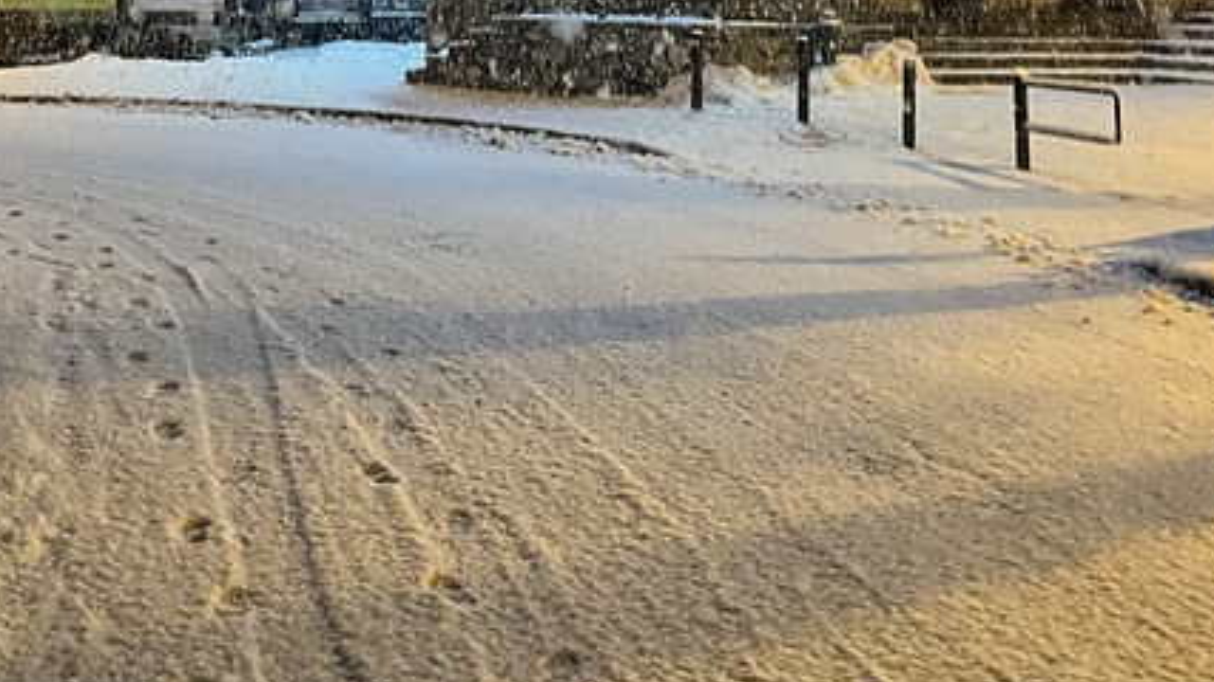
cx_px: 682
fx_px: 1674
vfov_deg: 19.7
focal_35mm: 52
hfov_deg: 39.8
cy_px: -369
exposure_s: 1/33
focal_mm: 5.1
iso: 500
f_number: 1.6
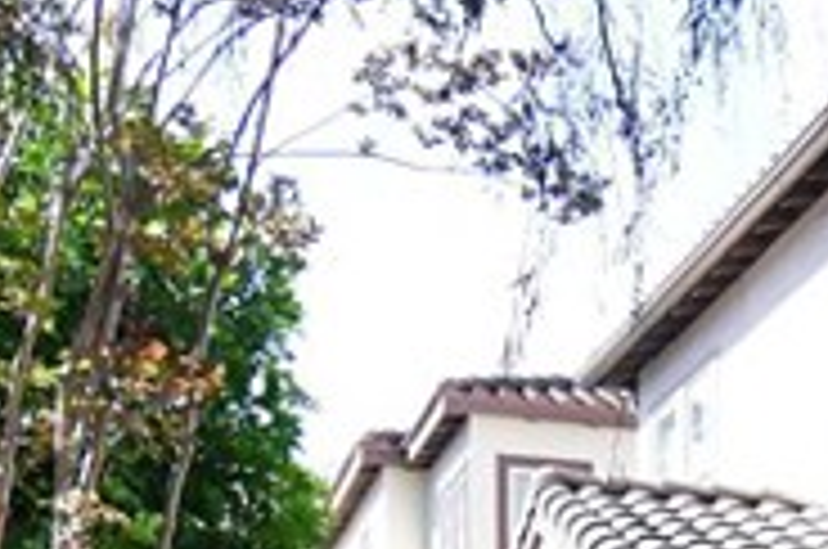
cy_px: 1087
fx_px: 2043
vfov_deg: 13.3
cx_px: 1058
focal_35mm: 89
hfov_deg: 21.0
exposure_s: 1/3200
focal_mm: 11
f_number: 4.5
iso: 2000
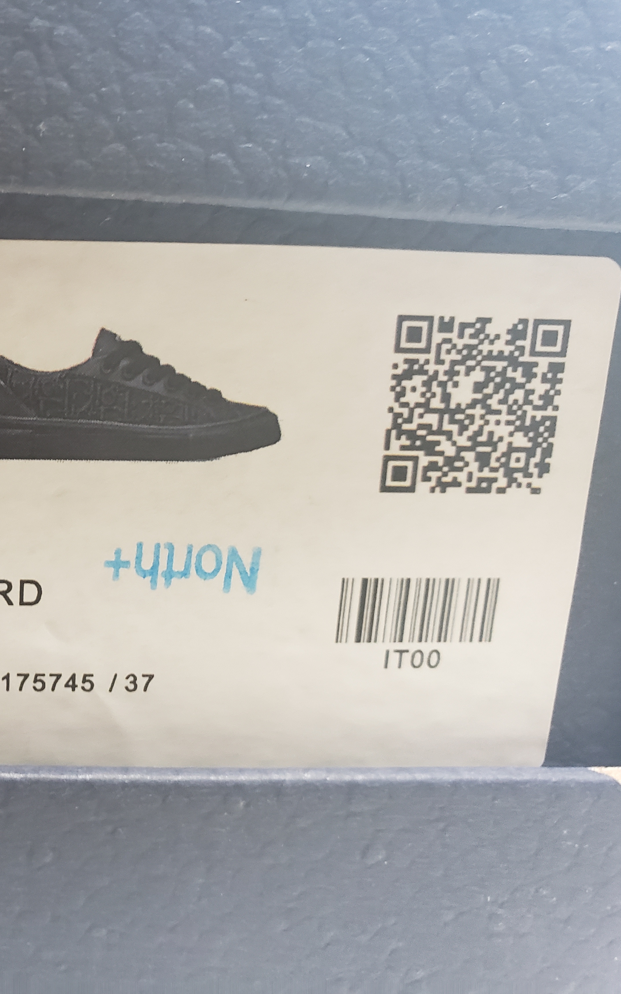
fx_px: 1002
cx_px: -4
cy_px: 494
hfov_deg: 31.7
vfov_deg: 52.7
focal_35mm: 37
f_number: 2.4
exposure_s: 1/100
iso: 320
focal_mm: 4.3
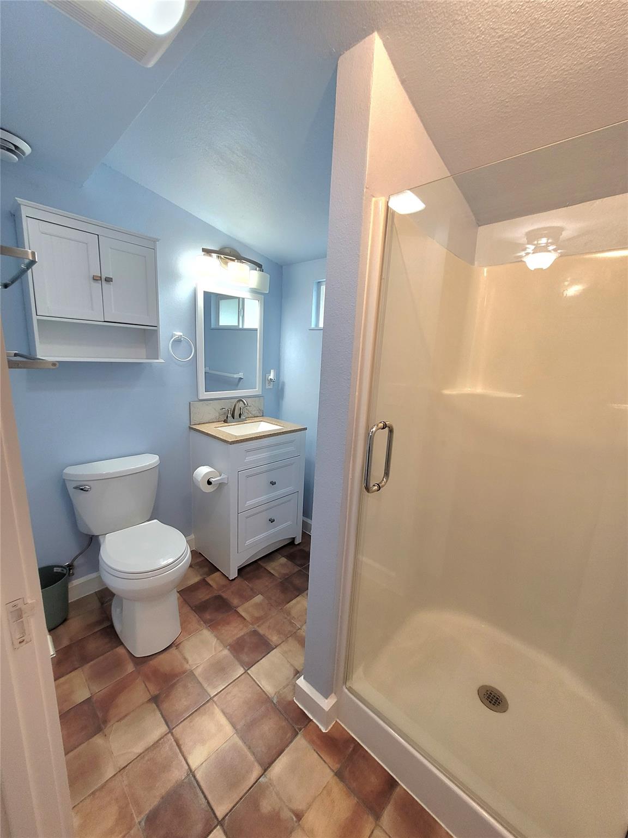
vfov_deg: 106.2
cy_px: 419
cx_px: 314
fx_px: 314
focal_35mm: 13
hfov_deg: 89.9
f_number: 2.2
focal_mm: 1.74
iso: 160
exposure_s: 1/60.2
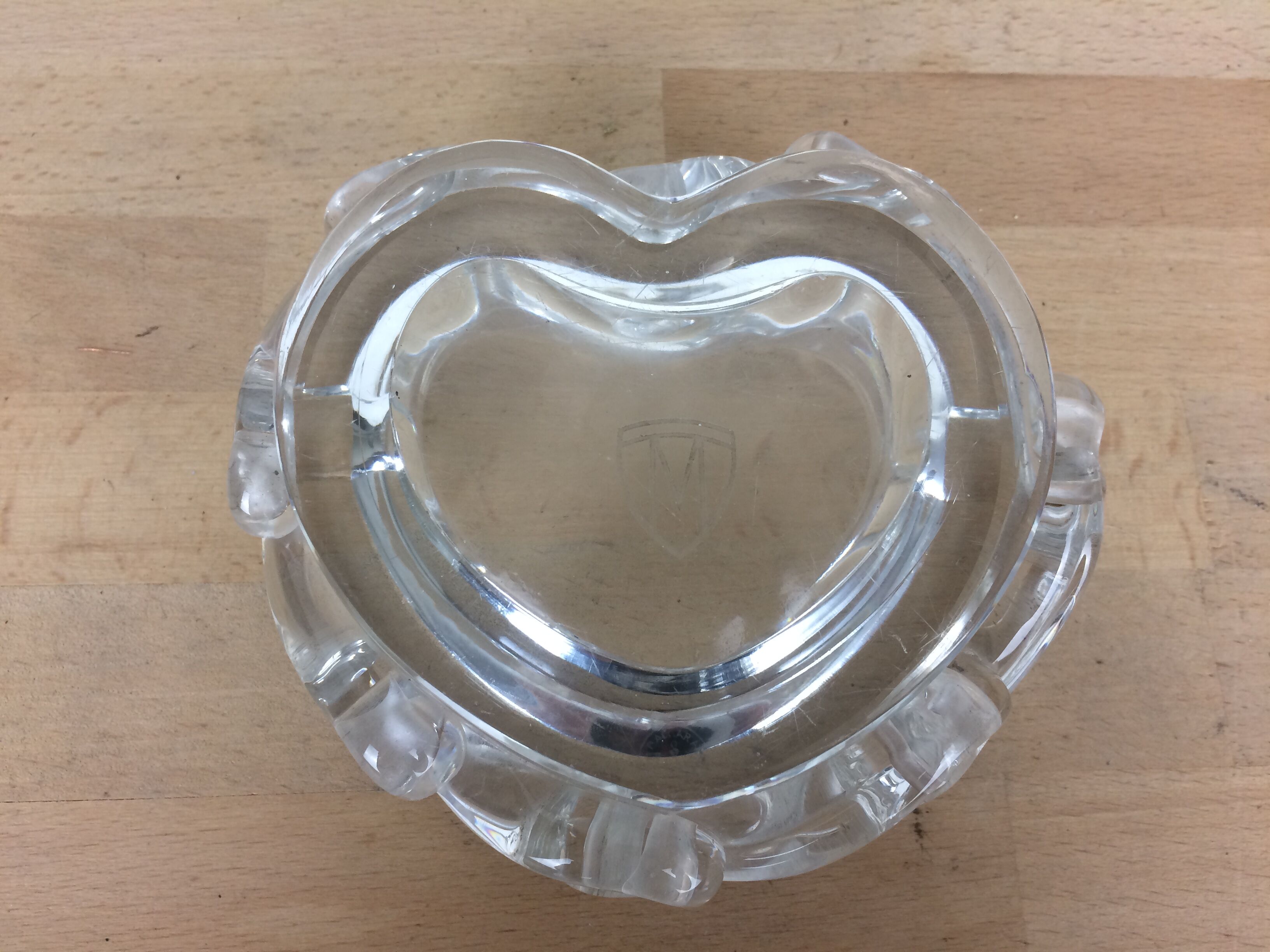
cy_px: 476
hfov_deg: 61.7
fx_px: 1064
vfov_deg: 48.2
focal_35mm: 29
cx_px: 635
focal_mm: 4.15
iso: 32
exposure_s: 1/33
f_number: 2.2
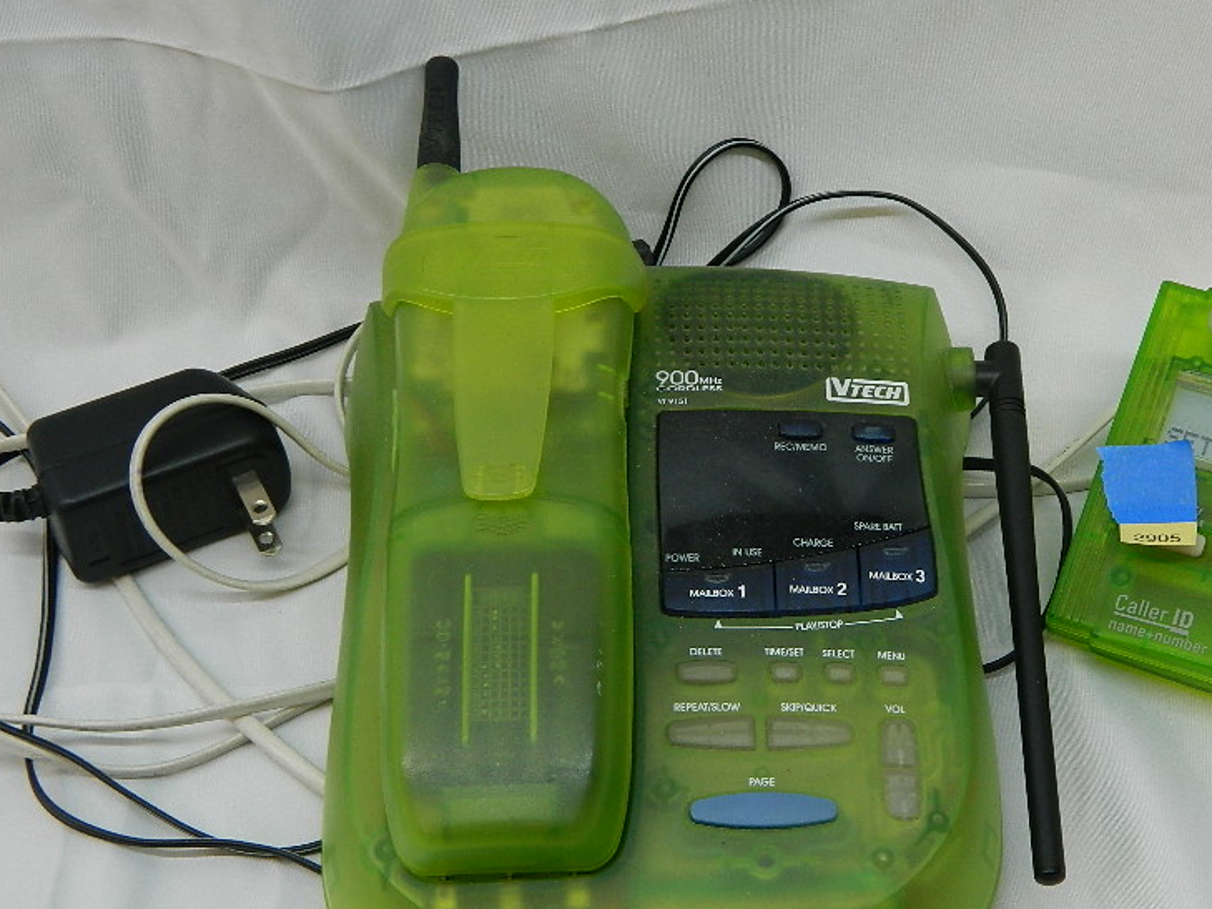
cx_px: 803
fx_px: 2311
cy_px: 578
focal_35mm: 66
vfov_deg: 22.2
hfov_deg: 29.2
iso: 100
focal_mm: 8.4
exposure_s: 1/50
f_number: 3.6
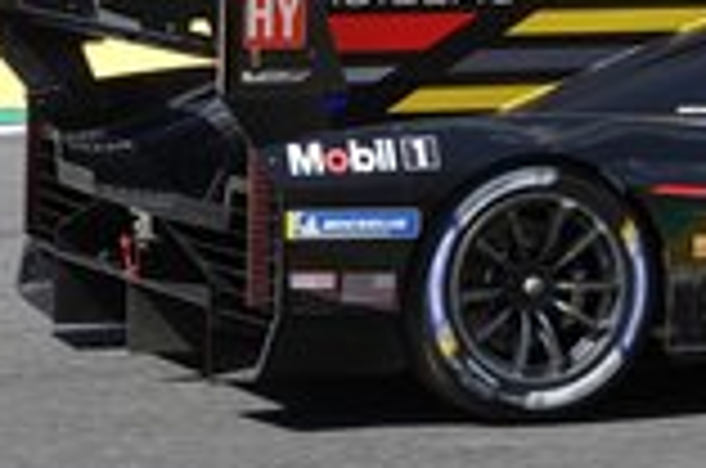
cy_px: 166
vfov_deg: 6.0
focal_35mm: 227
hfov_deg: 9.0
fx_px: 4443
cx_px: 854
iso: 125
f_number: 4
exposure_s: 1/800
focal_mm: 28.91
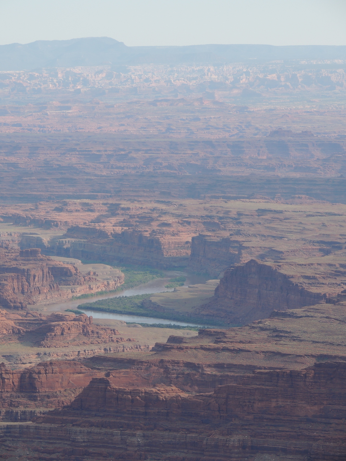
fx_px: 2999
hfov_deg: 6.6
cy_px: 230
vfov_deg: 8.8
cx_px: 173
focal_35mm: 225
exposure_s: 1/320
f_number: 4.6
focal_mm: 40.1
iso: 100
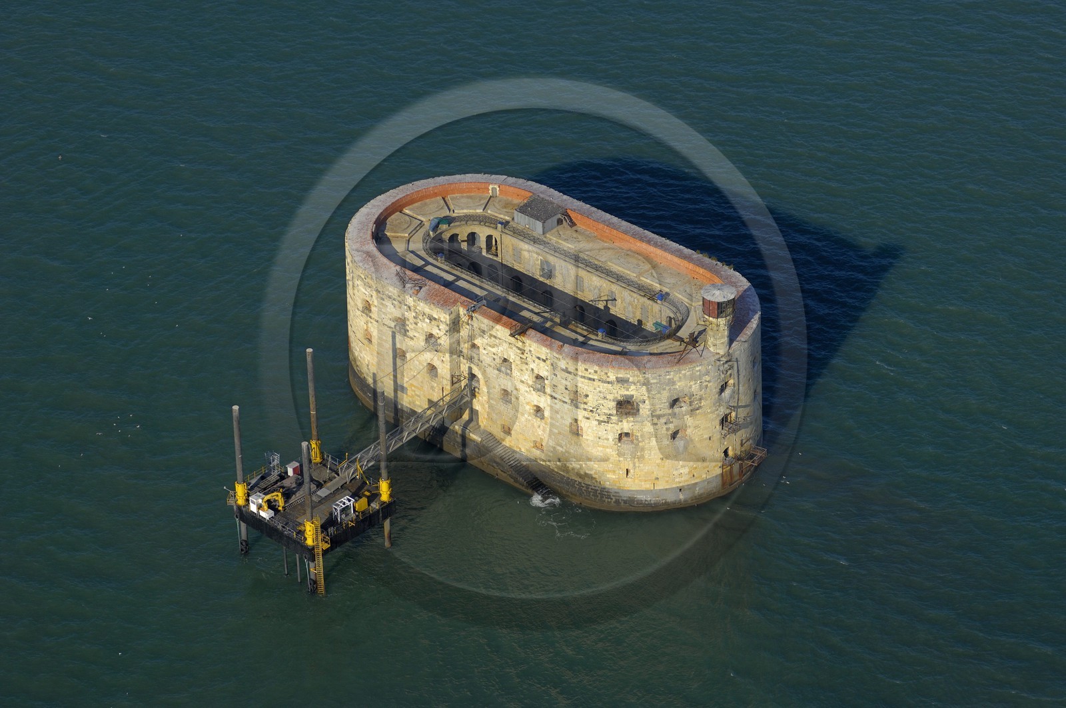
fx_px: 3105
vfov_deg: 13.0
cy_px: 354
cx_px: 533
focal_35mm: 105
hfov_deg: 19.5
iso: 100
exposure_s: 1/1000
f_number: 5
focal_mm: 70
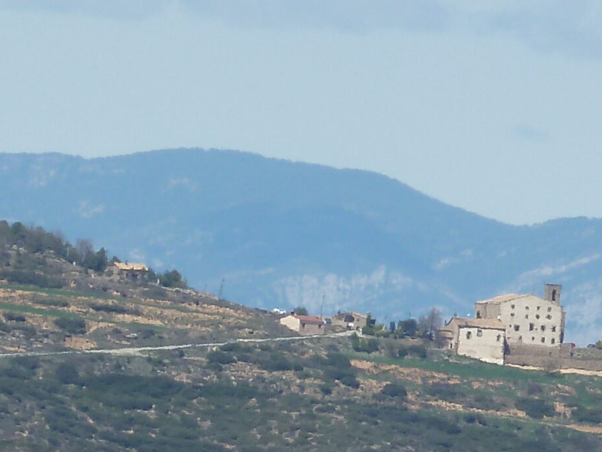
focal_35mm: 1113
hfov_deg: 1.8
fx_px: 19351
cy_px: 471
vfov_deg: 1.3
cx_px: 437
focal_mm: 49.2
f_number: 4.9
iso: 80
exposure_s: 1/400
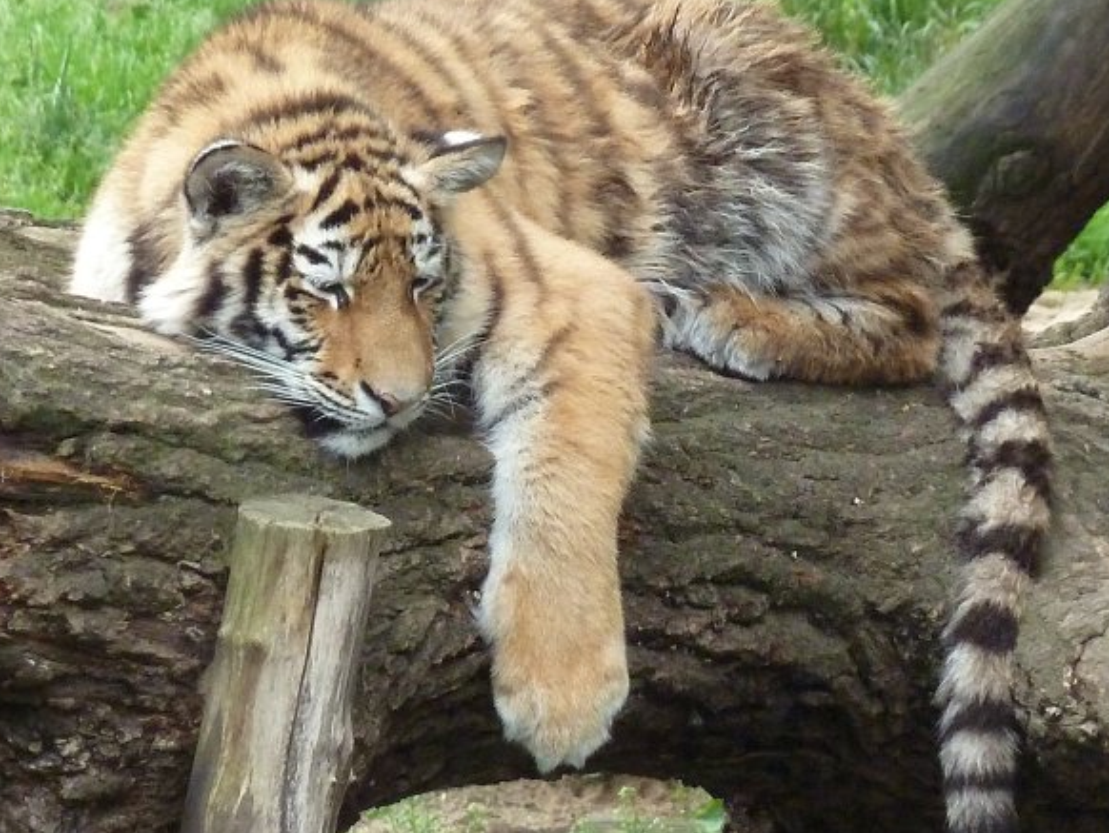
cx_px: 671
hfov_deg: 2.8
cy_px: 299
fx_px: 22499
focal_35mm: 702
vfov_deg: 2.1
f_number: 4.9
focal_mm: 49.2
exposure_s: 1/125
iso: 400
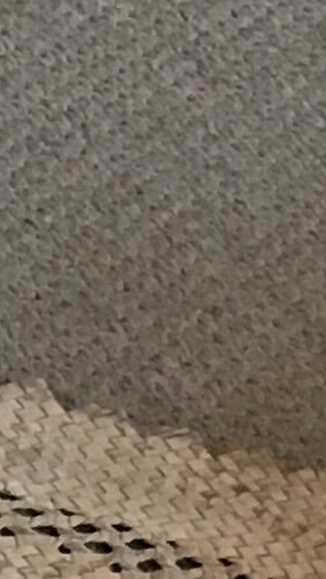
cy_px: 271
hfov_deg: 4.7
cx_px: -513
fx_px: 3841
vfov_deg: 8.6
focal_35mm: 250
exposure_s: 1/33
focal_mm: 4.15
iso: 160
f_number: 2.2
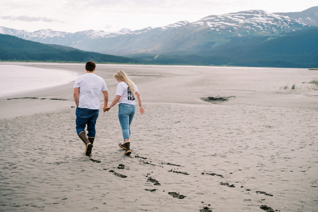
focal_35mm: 50
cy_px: 106
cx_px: 159
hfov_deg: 39.6
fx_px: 442
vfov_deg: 27.0
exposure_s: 1/8000
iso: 250
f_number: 1.2
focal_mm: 50
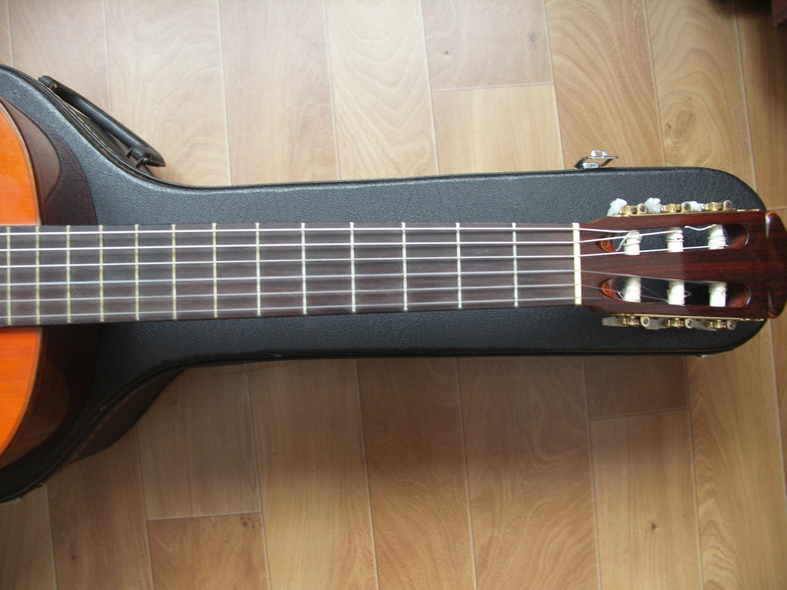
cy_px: 295
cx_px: 394
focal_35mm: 28
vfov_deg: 49.7
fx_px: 637
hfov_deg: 63.4
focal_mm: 7.2
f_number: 2.8
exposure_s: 1/5
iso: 200
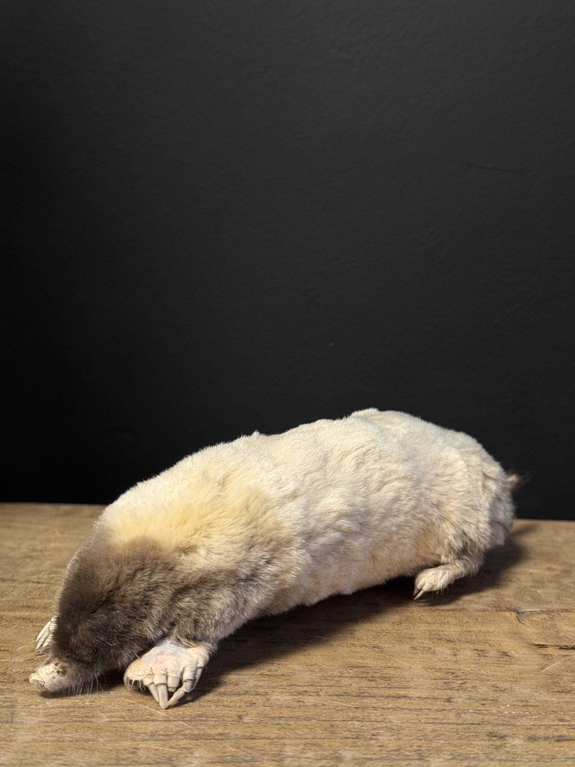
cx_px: 288
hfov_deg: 30.3
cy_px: 384
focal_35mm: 48
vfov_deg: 39.7
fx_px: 1063
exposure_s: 1/50
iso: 80
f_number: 1.78
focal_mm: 6.76
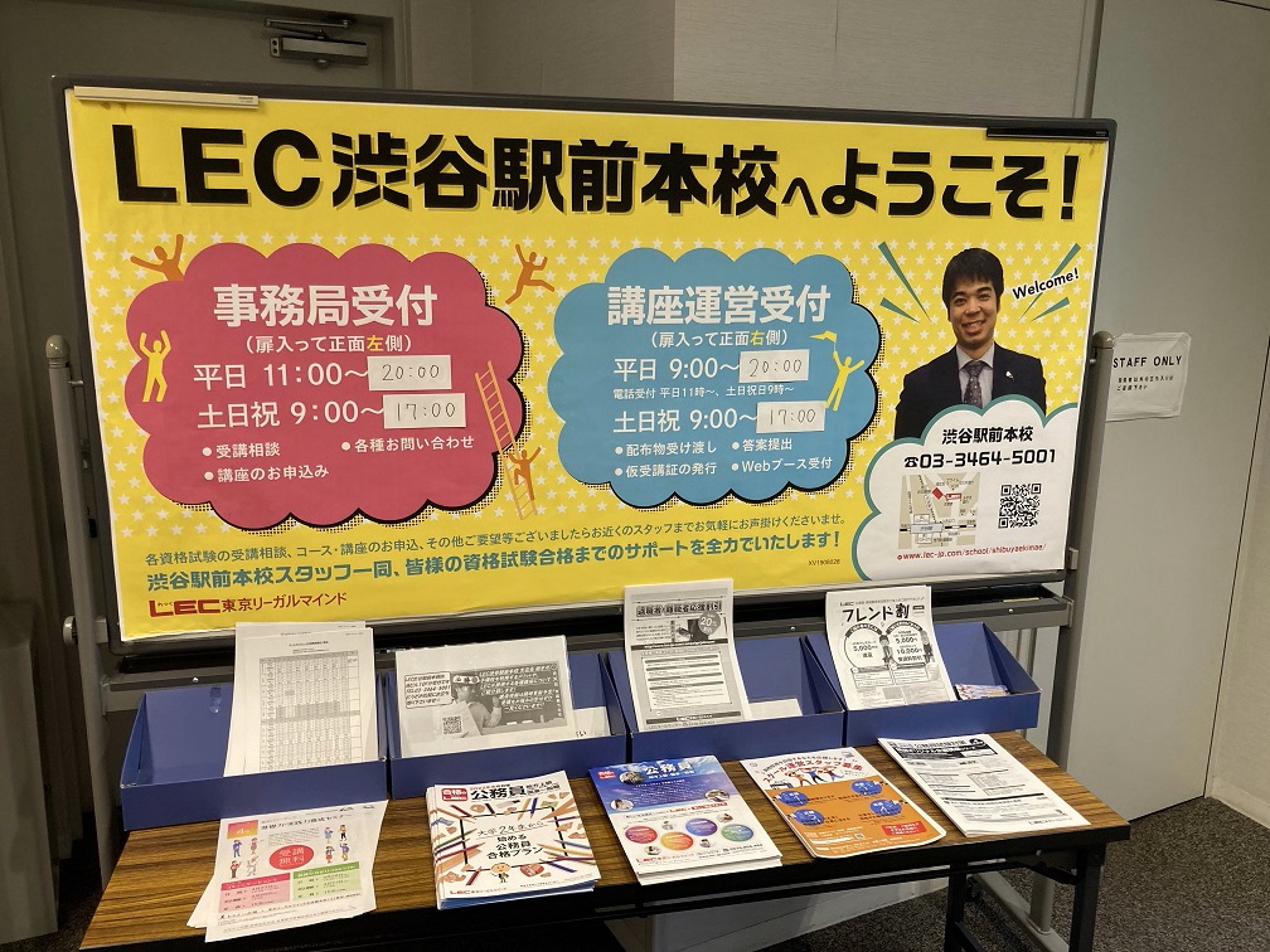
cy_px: 476
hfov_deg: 63.4
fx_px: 1027
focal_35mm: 28
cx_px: 635
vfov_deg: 49.7
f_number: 1.8
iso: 80
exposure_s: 1/50
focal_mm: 3.99
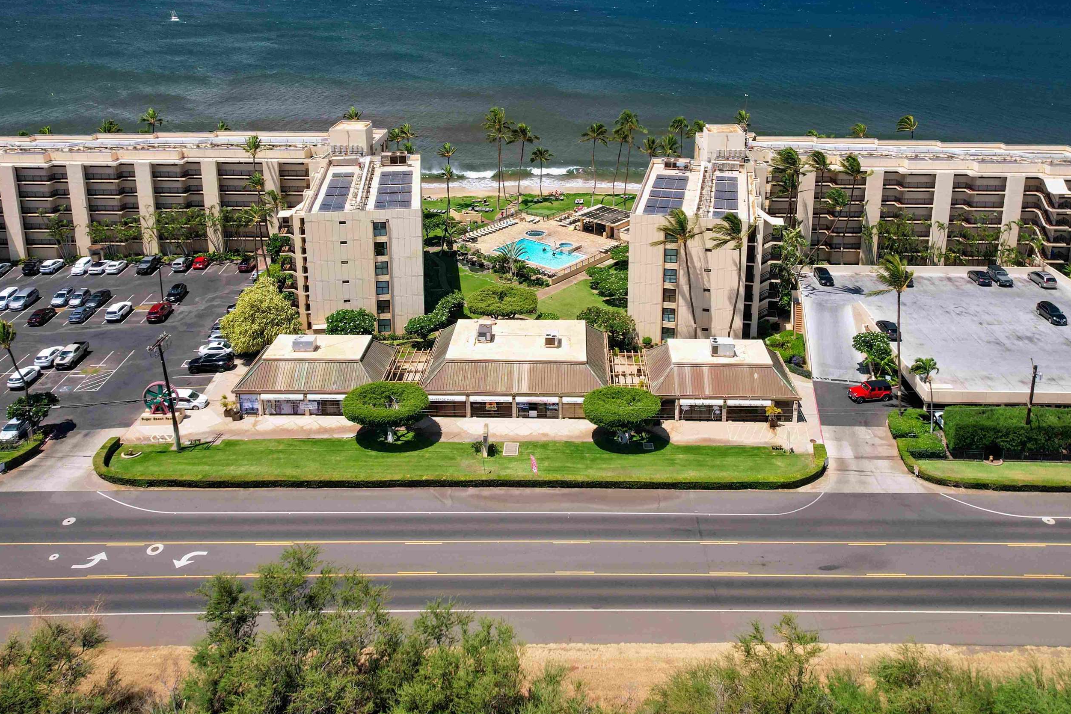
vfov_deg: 47.6
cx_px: 532
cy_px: 281
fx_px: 803
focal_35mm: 27
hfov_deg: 67.4
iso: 130
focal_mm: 8.38
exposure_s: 1/640
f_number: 2.8
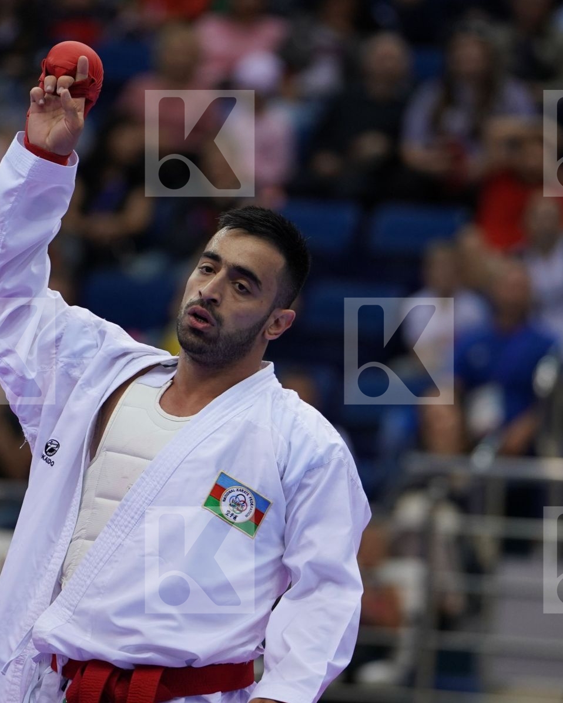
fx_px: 8725
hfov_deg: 3.7
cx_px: 200
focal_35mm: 419
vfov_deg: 4.6
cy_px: 351
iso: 800
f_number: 2.8
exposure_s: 1/1000
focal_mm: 198
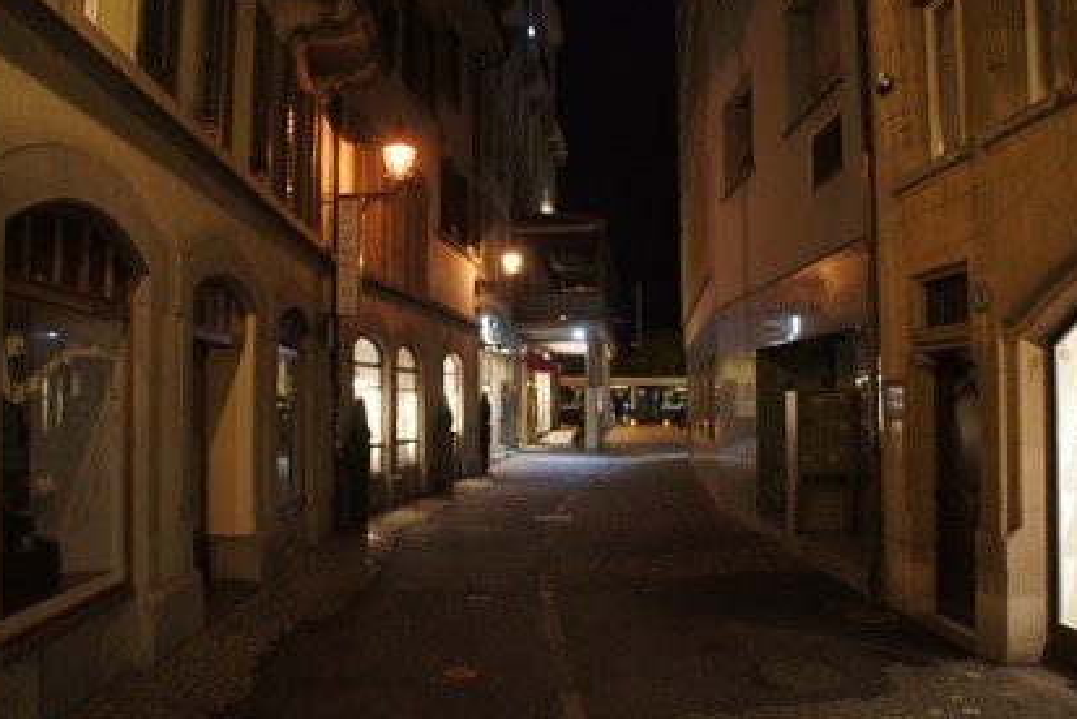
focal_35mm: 30
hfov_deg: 61.9
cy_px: 345
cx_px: 563
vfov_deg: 43.7
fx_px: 898
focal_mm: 18
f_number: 3.5
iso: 3200
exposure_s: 1/30
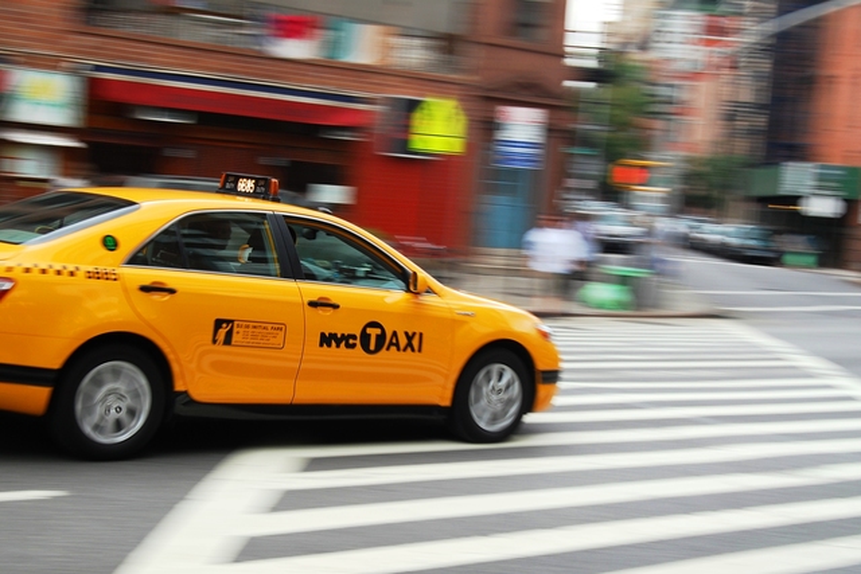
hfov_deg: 33.4
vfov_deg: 22.6
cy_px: 287
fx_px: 1435
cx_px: 430
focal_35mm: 60
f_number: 10
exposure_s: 1/60
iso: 200
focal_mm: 40
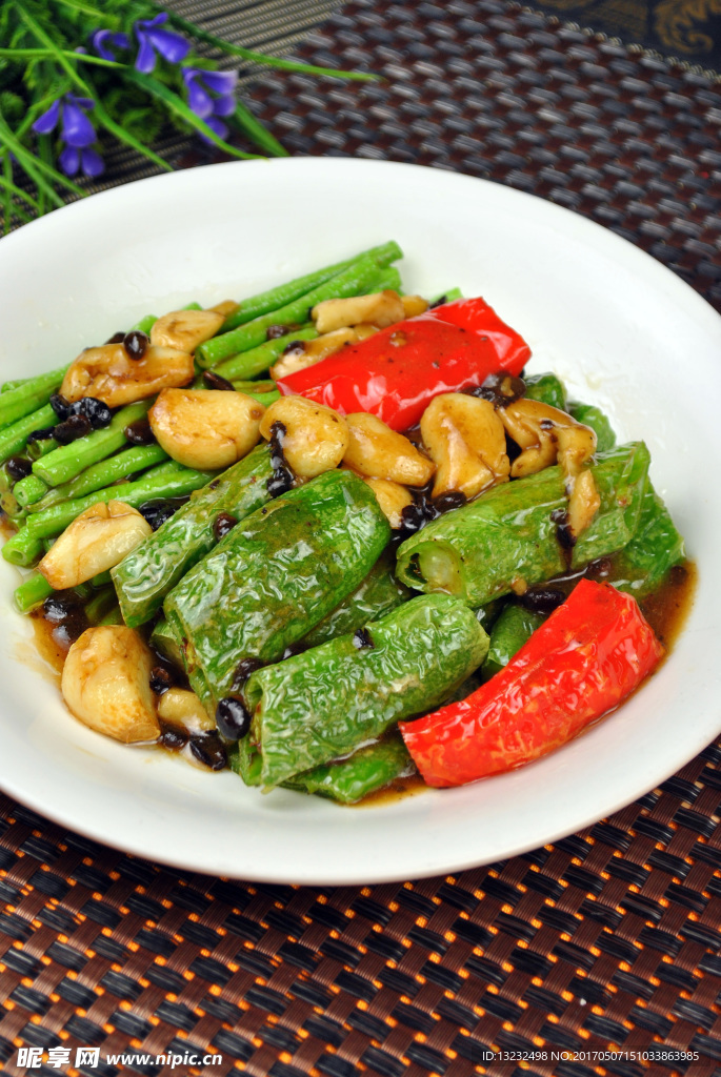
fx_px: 2472
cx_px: 360
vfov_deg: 24.6
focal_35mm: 82
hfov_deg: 16.6
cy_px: 538
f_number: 7.1
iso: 200
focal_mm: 55
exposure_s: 1/60
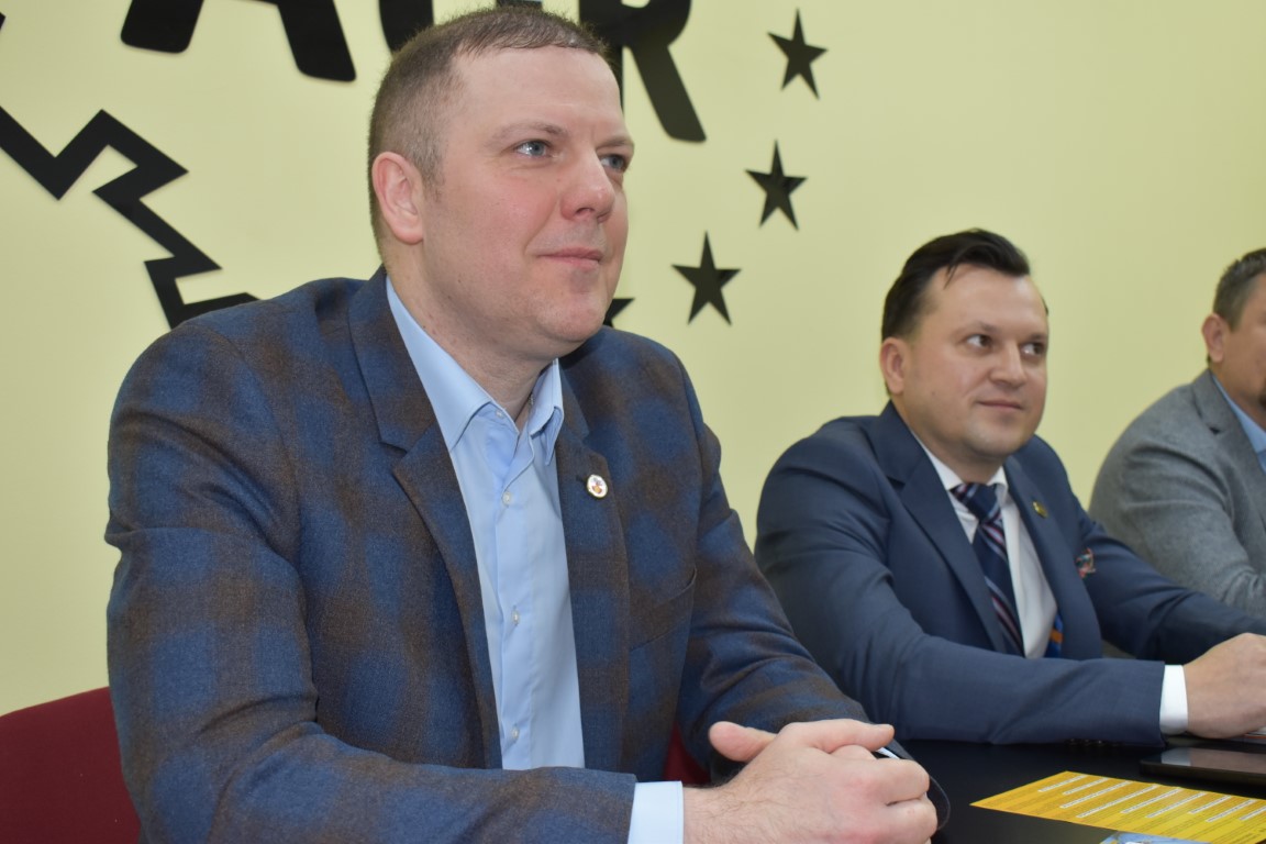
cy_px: 422
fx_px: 1424
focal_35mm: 40
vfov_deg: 33.0
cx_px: 633
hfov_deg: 47.9
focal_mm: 27
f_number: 5
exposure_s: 1/100
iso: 800
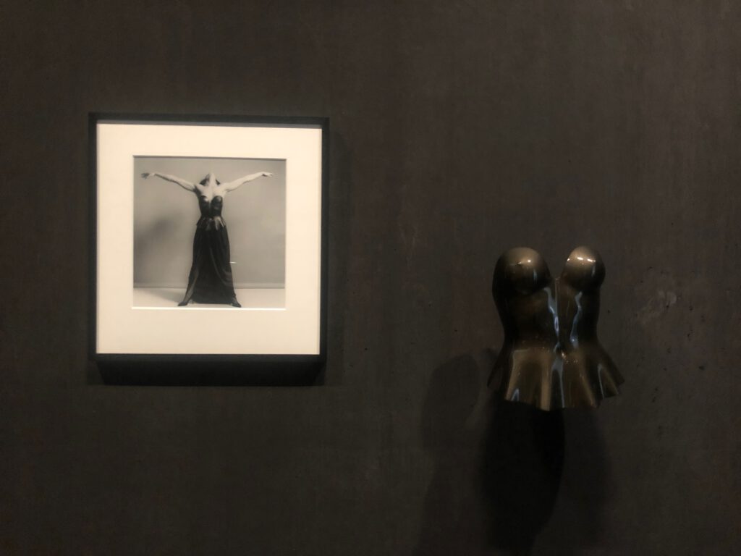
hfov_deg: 63.4
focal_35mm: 28
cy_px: 278
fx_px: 599
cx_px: 370
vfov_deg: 49.7
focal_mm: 3.99
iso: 100
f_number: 1.8
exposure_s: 1/4
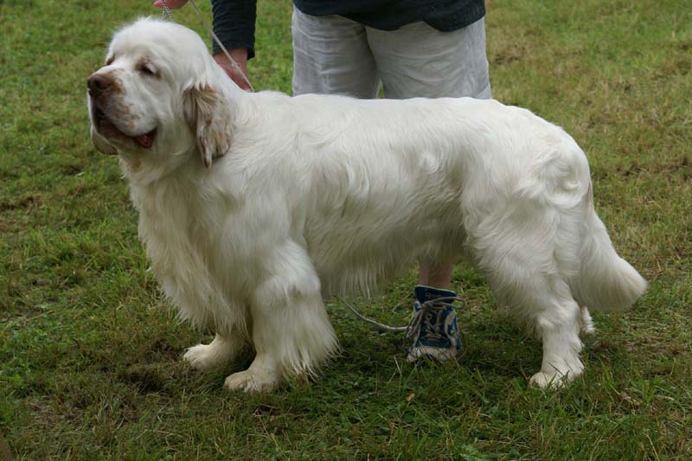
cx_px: 346
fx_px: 1730
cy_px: 230
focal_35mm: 90
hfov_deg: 22.6
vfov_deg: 15.2
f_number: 8
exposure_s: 1/160
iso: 100
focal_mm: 60
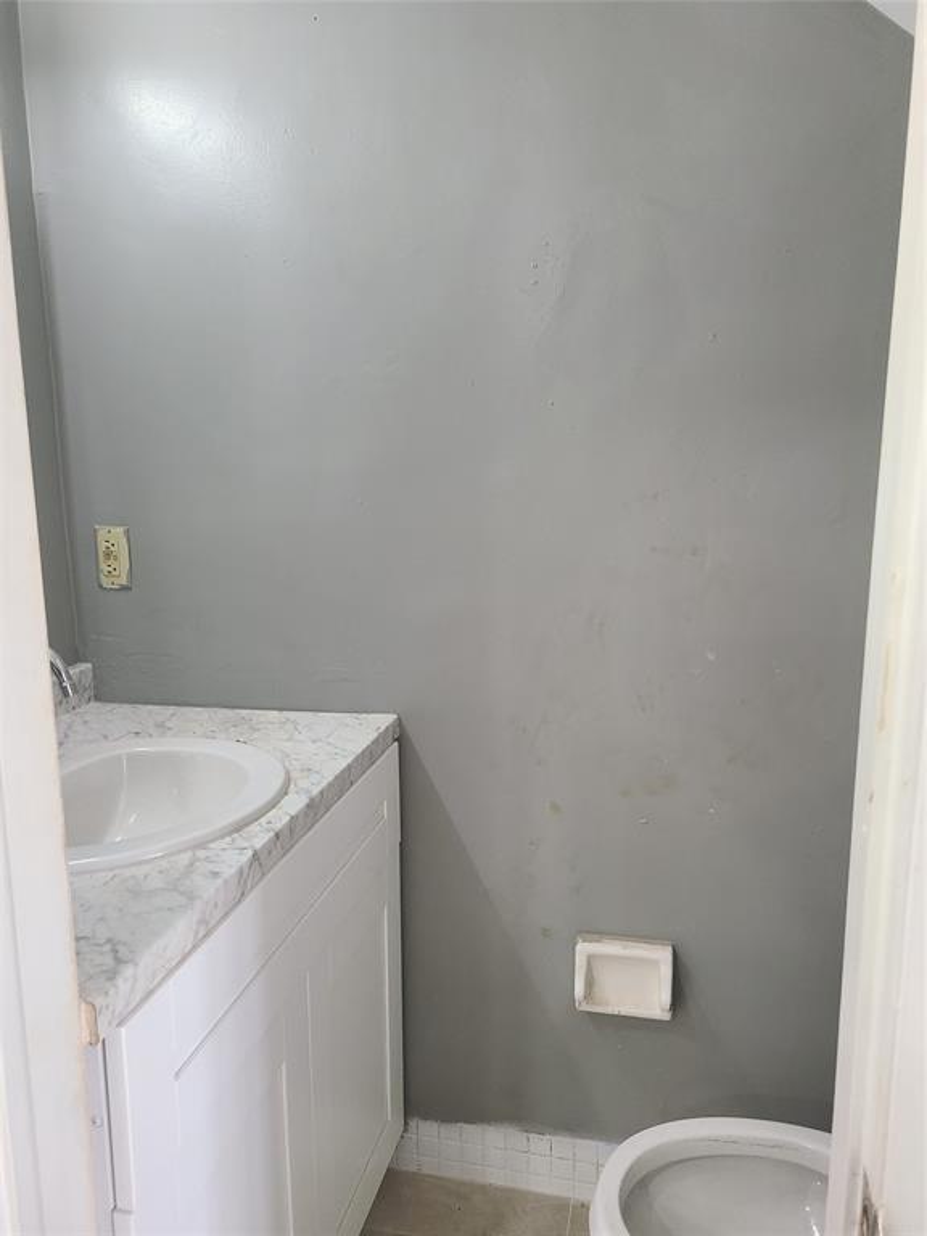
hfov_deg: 53.1
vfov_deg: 67.3
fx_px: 928
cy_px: 618
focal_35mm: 26
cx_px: 464
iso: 160
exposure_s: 1/60
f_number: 1.8
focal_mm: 5.4
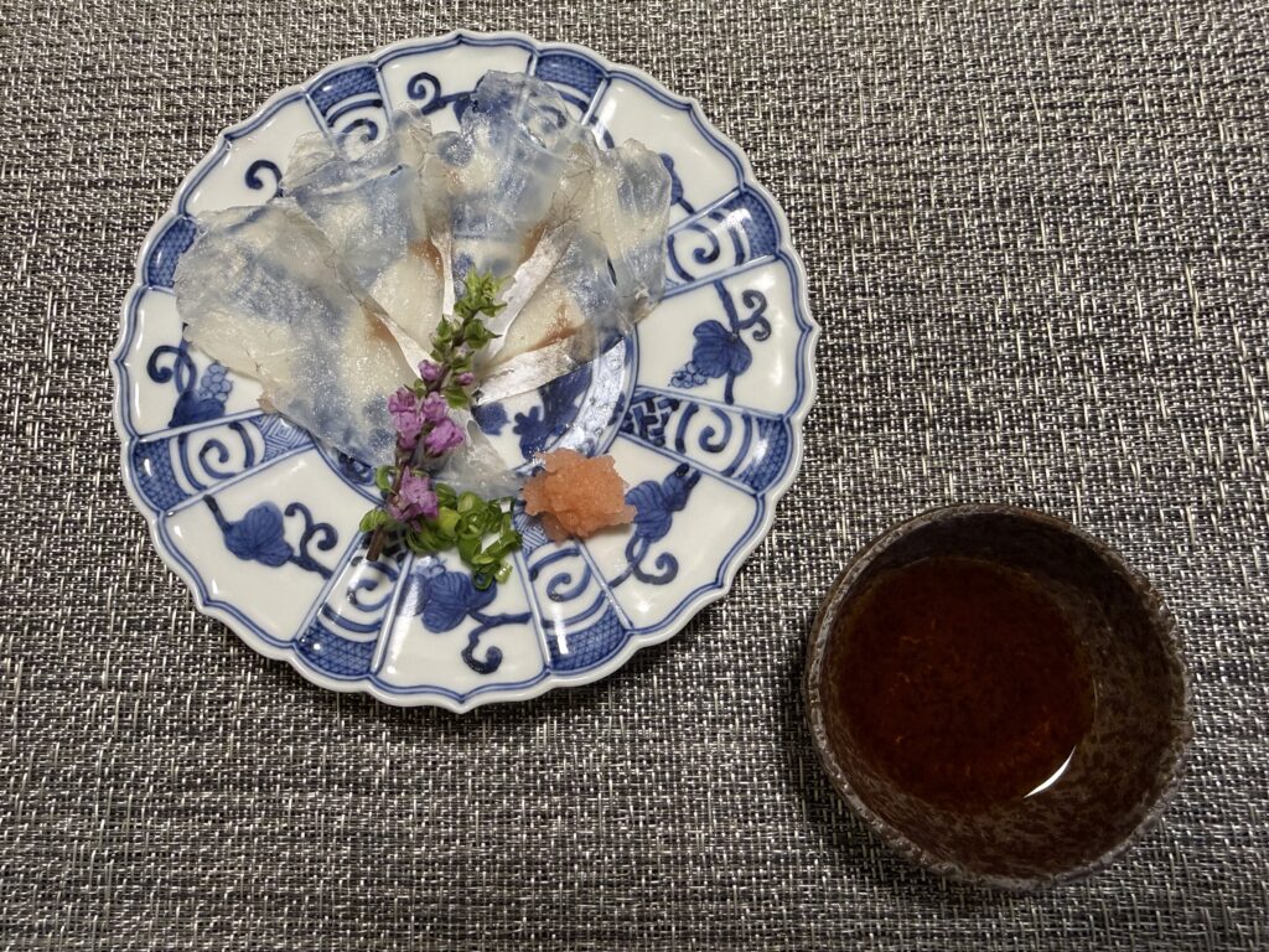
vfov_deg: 56.8
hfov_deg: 71.6
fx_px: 880
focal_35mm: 24
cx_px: 634
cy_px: 476
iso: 250
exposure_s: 1/60
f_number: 2.2
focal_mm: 2.22
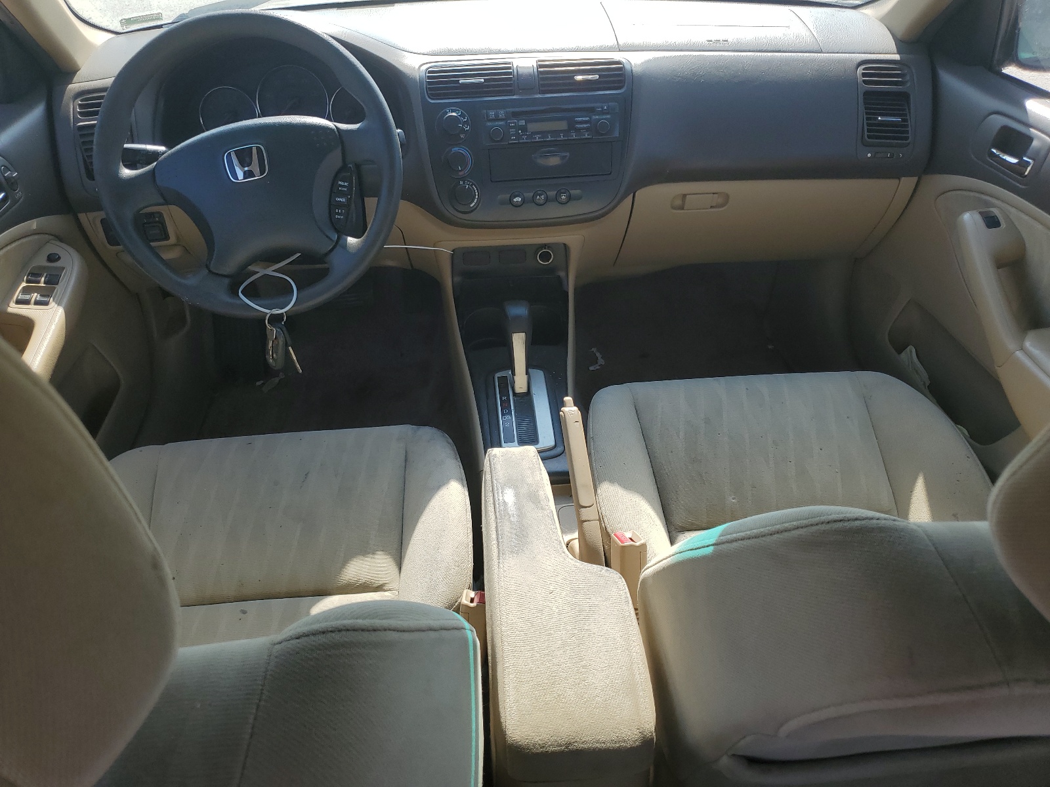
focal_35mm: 26
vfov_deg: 53.1
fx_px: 789
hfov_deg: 67.3
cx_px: 525
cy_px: 394
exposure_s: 1/1111
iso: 50
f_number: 1.5
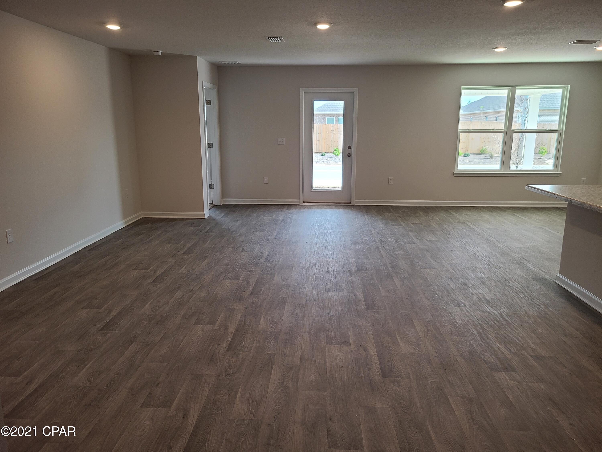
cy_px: 226
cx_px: 301
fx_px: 452
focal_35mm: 26
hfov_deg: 67.3
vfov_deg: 53.1
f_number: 1.8
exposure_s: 1/119
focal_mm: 5.4
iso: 80
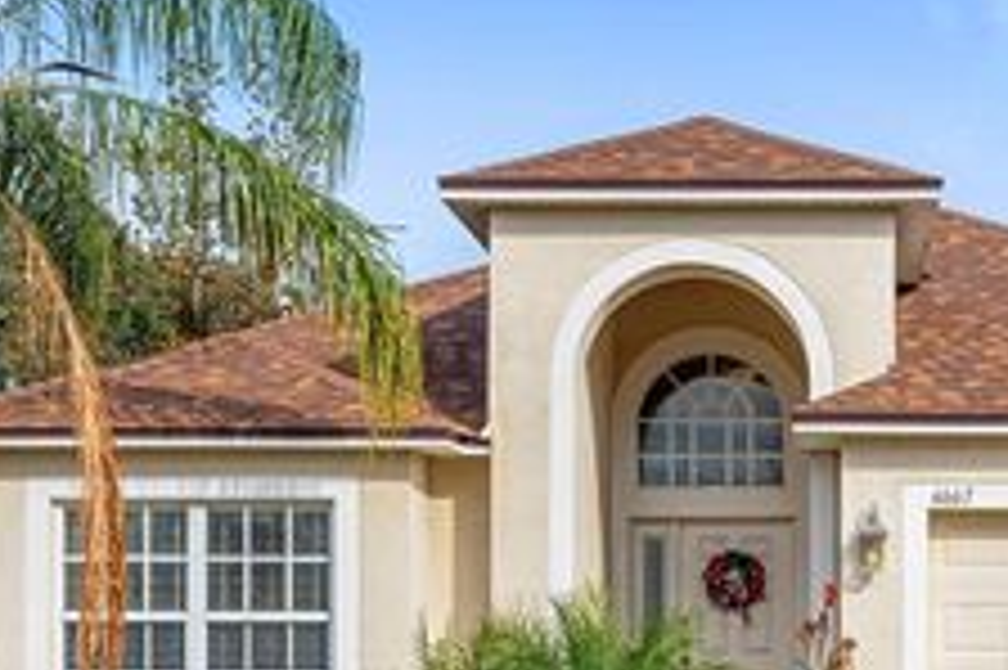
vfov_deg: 17.0
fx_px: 2182
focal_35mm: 78
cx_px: 882
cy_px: 704
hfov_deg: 25.3
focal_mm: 35
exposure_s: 1/800
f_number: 8
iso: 250
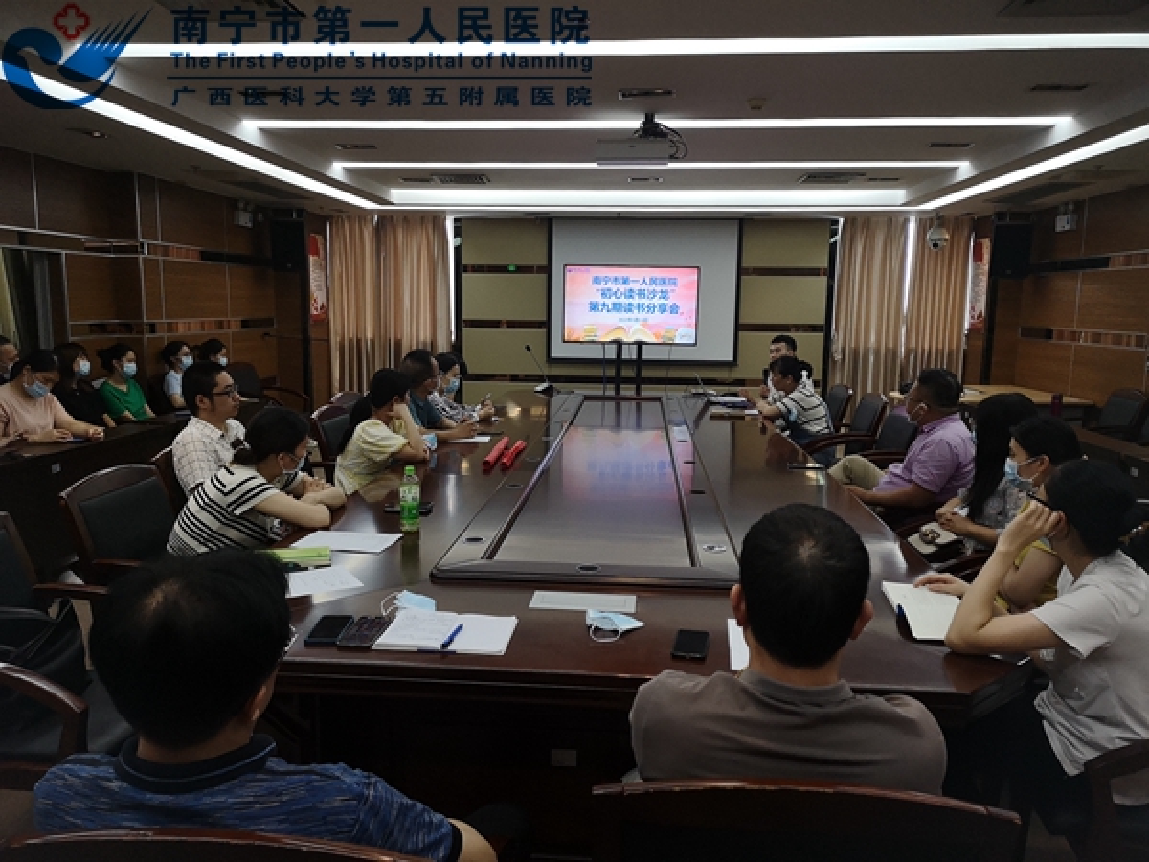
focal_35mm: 27
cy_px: 431
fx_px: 896
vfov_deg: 51.4
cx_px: 574
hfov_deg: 65.3
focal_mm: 5.58
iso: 400
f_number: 1.8
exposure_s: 1/100
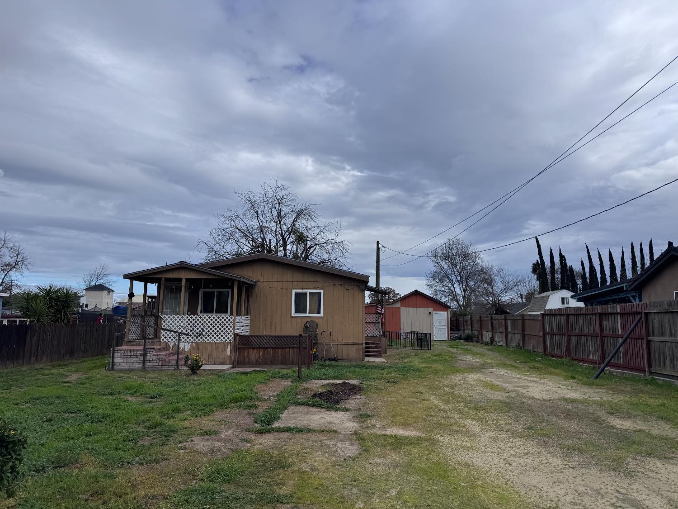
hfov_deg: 71.6
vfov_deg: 56.8
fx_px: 470
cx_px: 339
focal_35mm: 24
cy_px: 254
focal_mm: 6.76
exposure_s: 1/7092
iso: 80
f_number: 1.78
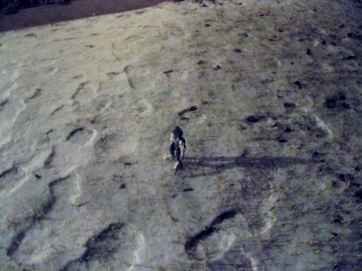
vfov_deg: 40.7
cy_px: 136
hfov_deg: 52.6
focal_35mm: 35
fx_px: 366
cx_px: 181
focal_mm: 6.2
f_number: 3.5
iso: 1600
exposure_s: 1/8
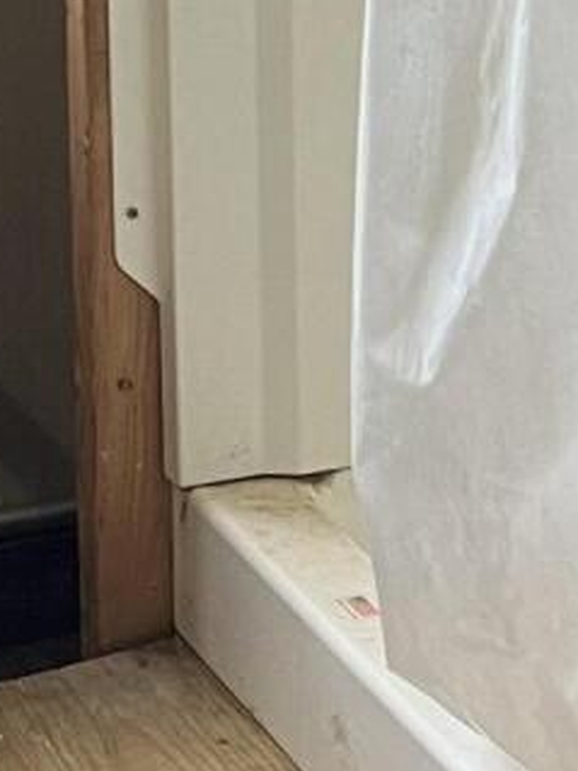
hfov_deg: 8.9
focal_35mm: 163
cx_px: -196
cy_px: -155
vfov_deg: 11.9
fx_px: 3631
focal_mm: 5.7
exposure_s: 1/60
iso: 100
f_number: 1.5
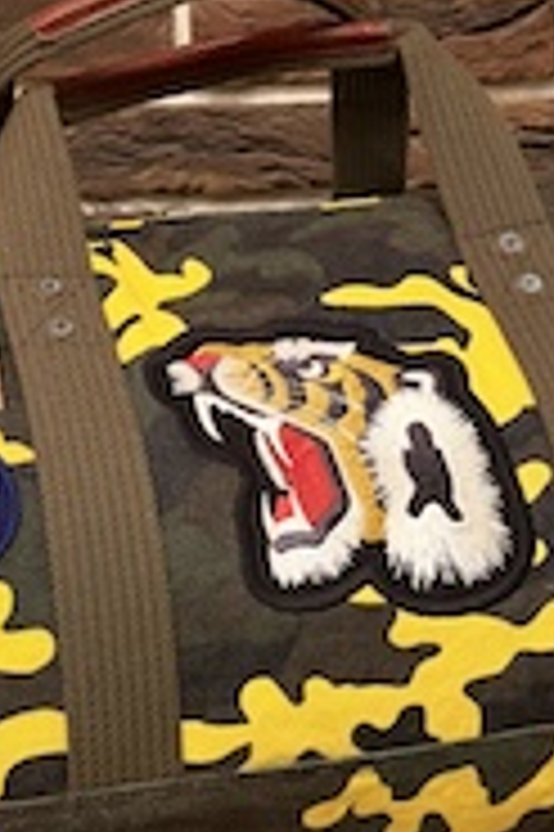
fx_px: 1665
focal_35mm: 72
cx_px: 203
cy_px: 412
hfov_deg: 18.9
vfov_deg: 28.1
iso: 640
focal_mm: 6.76
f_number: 1.78
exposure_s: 1/40
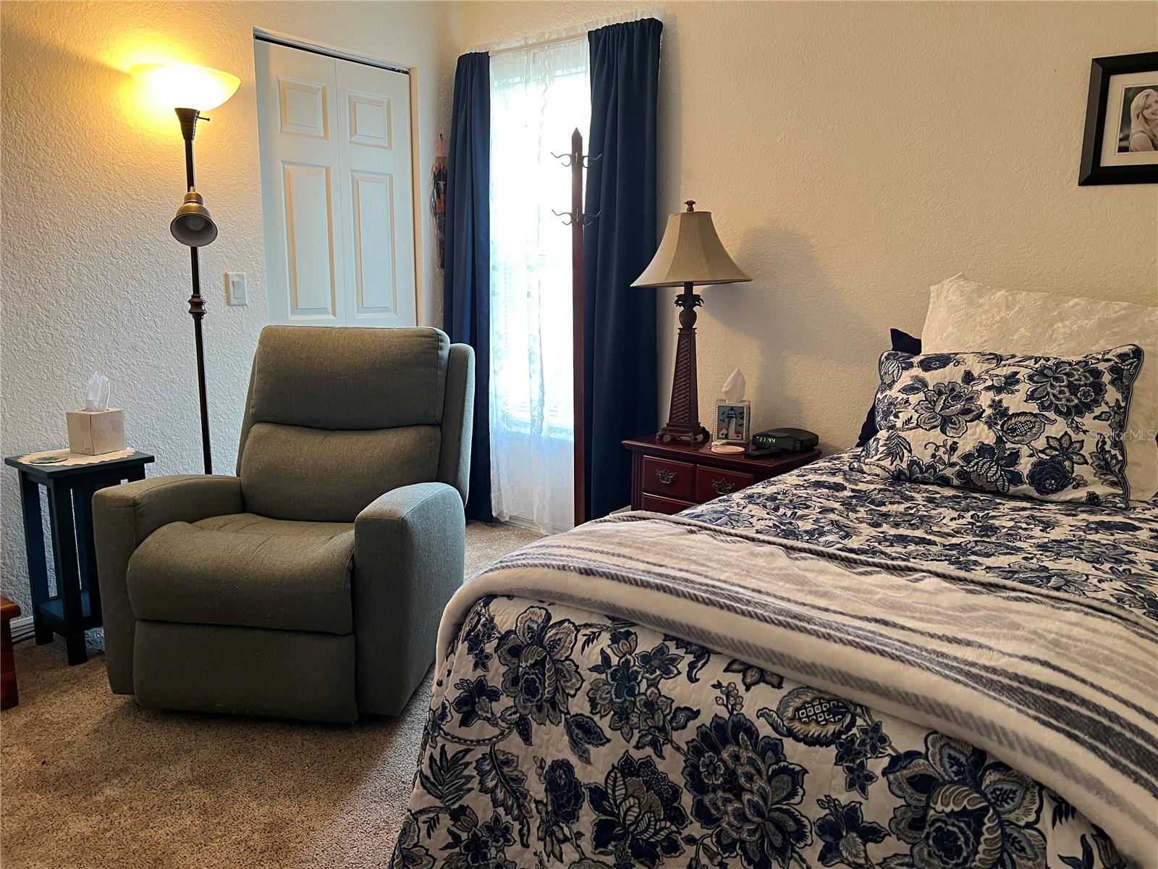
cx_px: 579
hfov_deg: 67.3
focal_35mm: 26
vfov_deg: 53.1
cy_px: 434
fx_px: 870
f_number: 1.5
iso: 200
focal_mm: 5.7
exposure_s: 1/60
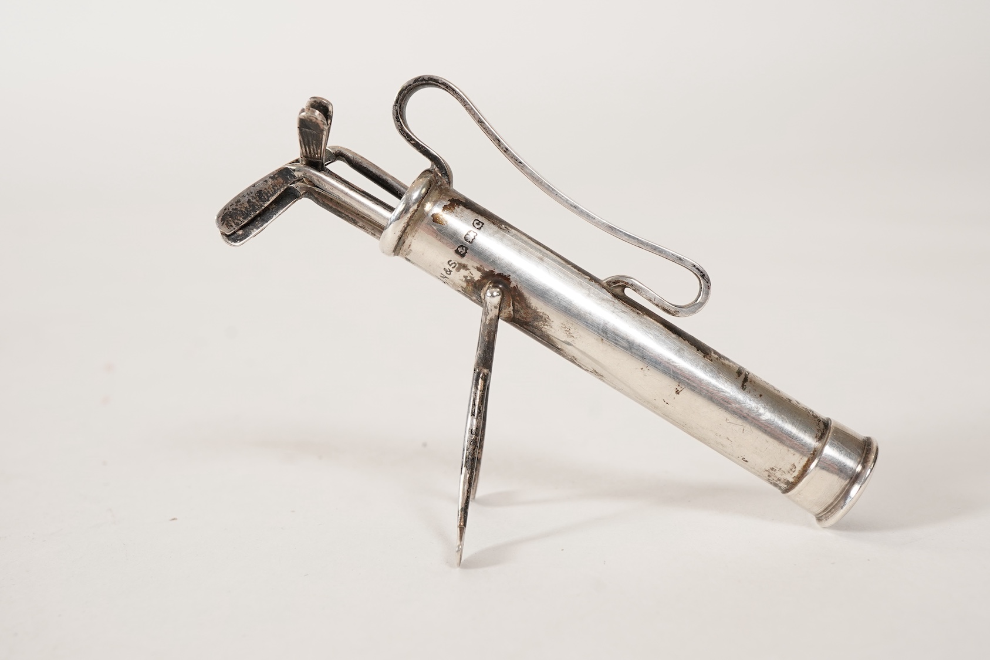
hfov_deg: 43.6
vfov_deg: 29.9
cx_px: 495
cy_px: 330
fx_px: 1238
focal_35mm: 45
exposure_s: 1/125
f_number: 16
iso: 400
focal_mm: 30
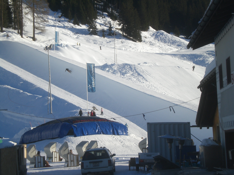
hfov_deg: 26.0
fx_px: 507
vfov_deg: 19.6
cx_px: 117
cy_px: 88
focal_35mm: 75
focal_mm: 12.47
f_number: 6.4
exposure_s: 1/250
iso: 50
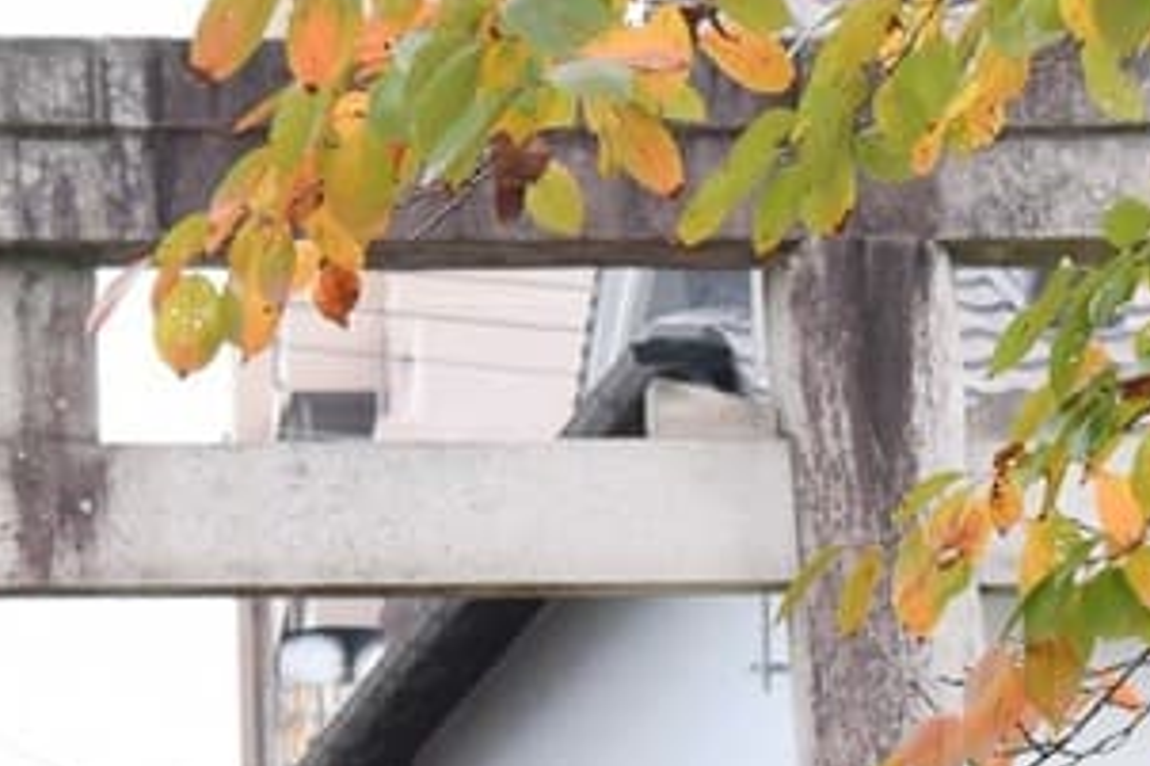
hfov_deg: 9.0
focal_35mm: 229
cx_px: 476
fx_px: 7311
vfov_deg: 5.9
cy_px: 1096
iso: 1000
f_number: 5.6
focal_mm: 48
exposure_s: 1/1000
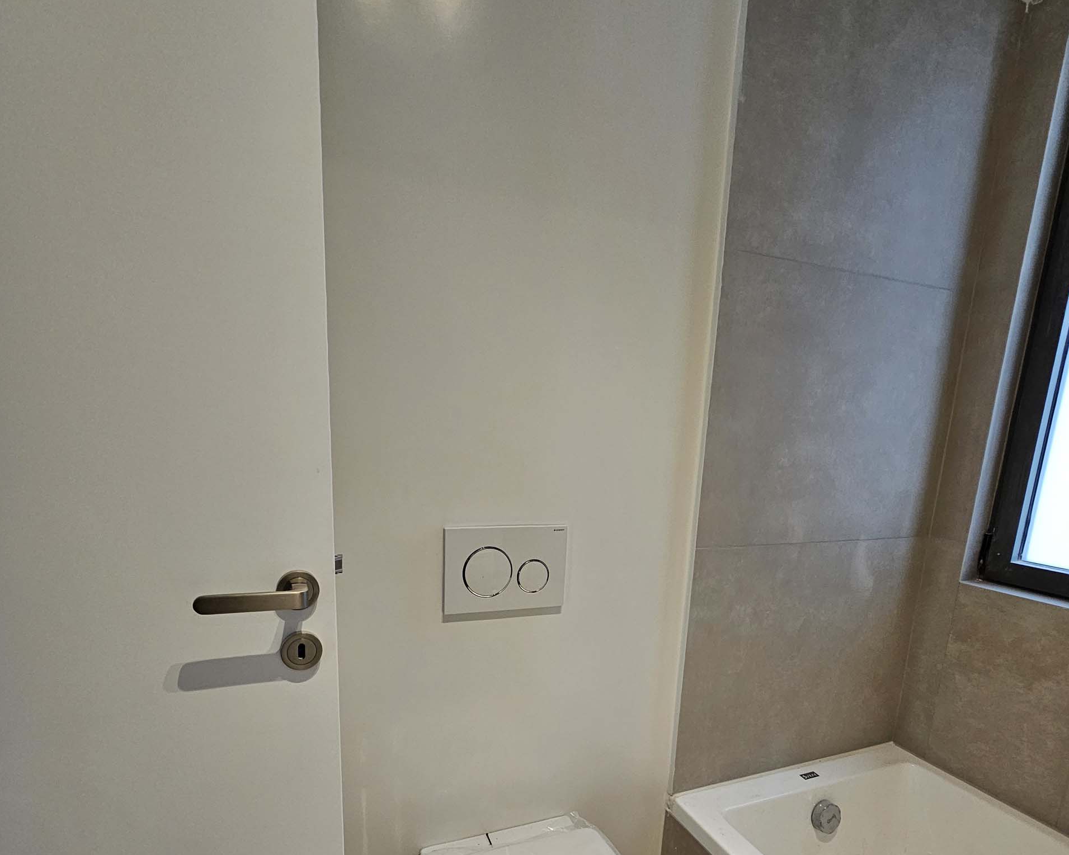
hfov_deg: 89.6
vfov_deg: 74.9
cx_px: 533
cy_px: 561
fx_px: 538
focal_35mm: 17
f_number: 2.2
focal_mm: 2.2
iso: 200
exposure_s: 1/71
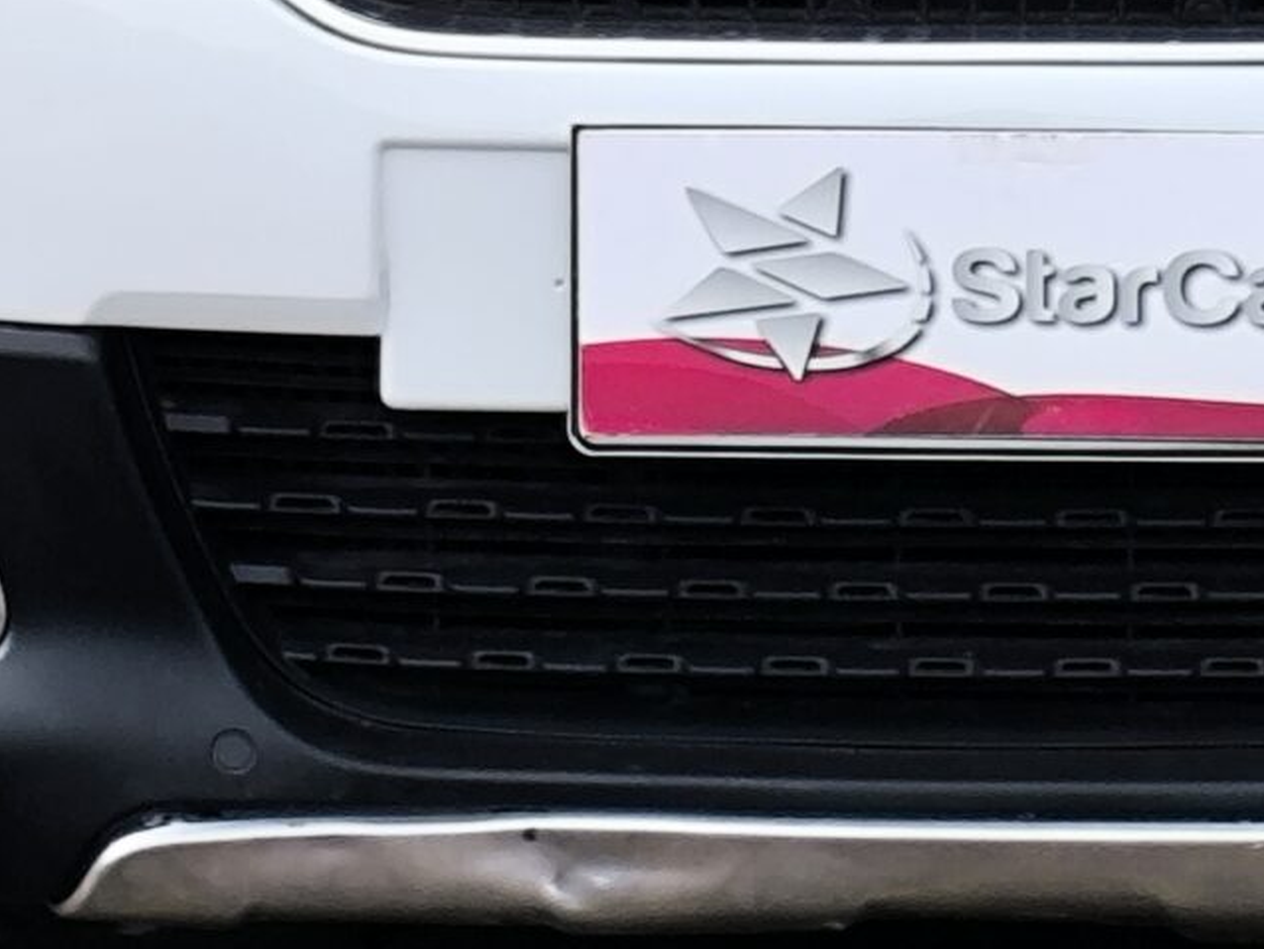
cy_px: -614
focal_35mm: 373
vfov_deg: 4.0
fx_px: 13625
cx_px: 979
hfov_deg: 5.3
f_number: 1.65
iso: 50
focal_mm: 6.14
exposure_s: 1/648
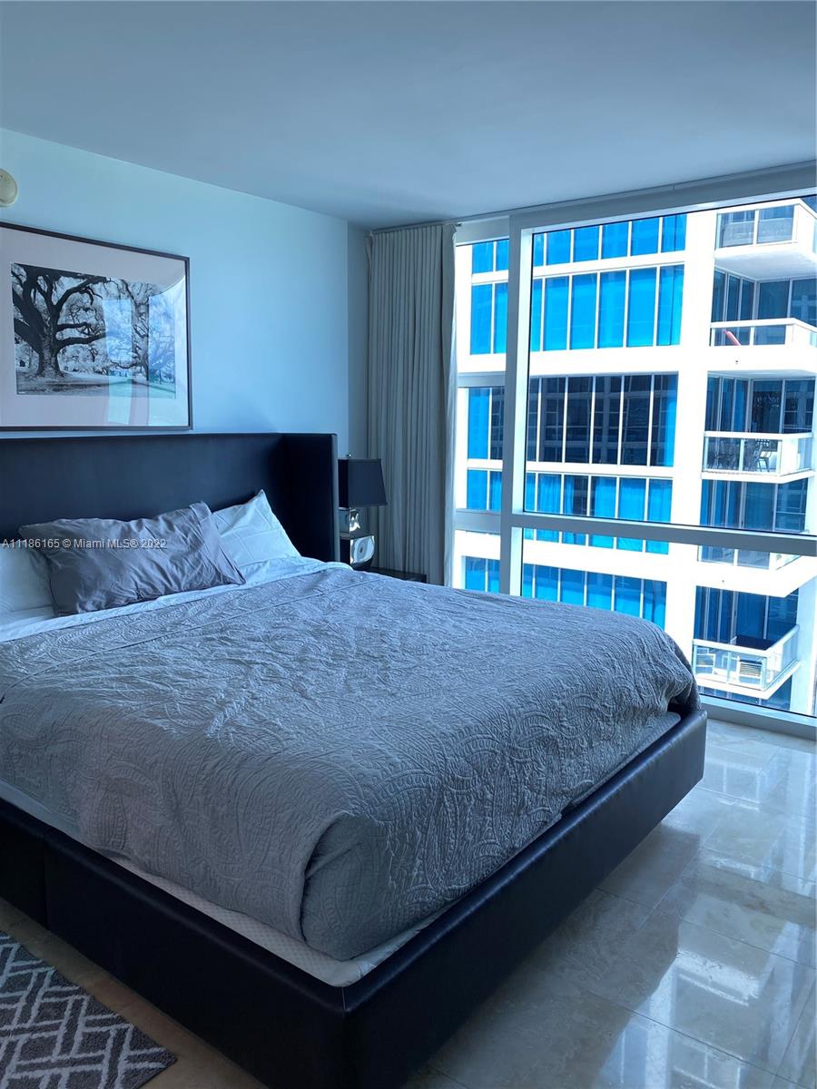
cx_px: 408
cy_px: 544
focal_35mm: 26
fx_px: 818
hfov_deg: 53.1
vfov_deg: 67.3
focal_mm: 4.25
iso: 32
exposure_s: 1/120
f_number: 1.8
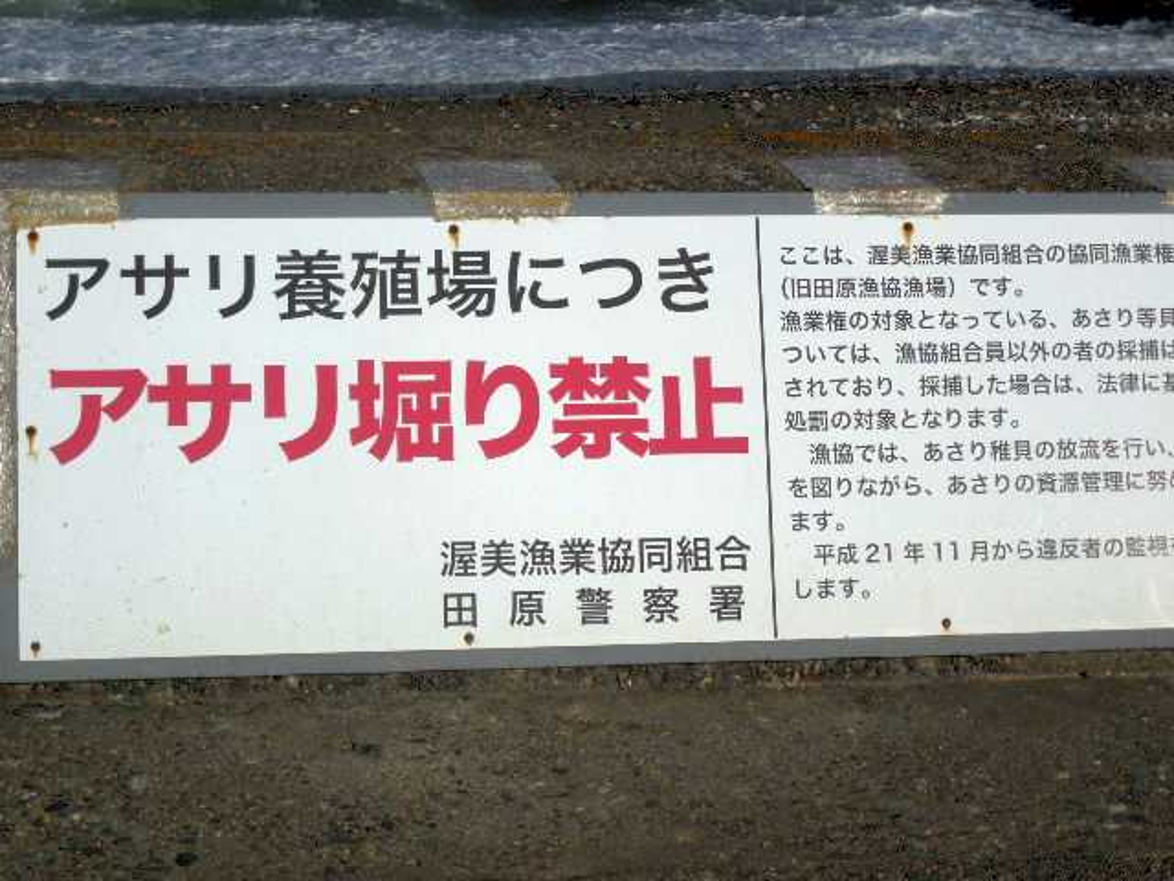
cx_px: 587
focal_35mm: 69
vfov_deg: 21.3
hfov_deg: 28.2
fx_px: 2340
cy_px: 440
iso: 125
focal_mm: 12.5
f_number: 8.8
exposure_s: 1/1000
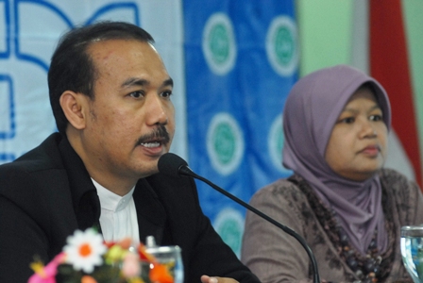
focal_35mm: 202
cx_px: 212
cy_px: 142
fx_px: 2382
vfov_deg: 6.8
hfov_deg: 10.1
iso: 400
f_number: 4
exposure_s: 1/50
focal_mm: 135
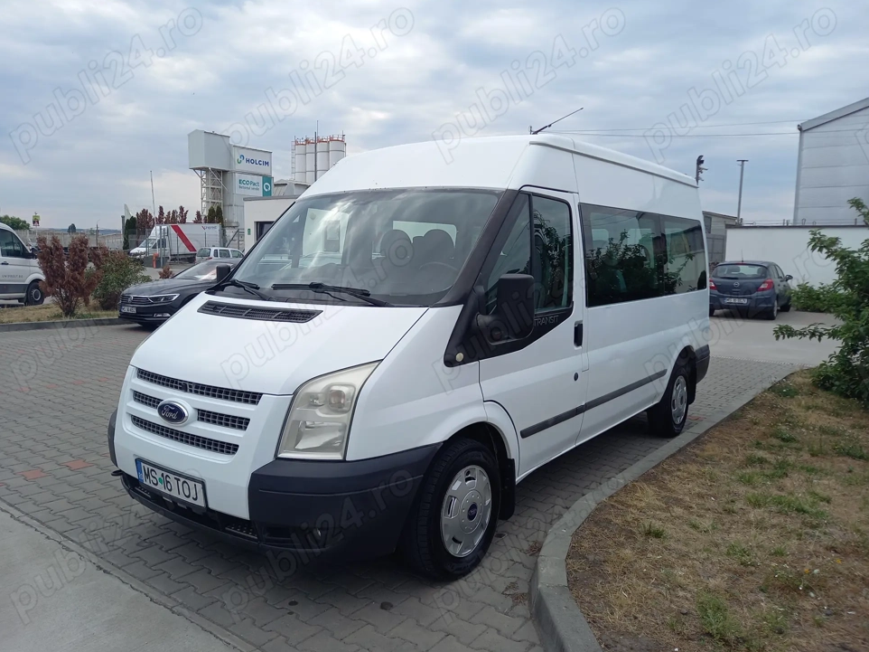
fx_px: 653
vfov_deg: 53.0
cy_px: 326
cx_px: 422
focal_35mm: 26
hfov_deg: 67.3
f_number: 1.8
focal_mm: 4.65
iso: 50
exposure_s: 1/782
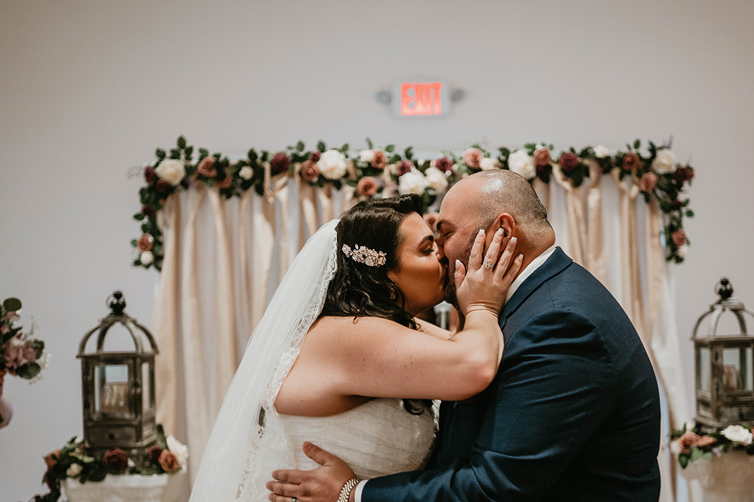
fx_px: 1026
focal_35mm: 49
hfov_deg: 40.2
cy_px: 332
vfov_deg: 27.4
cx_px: 450
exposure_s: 1/125
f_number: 1.4
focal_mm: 35
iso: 400
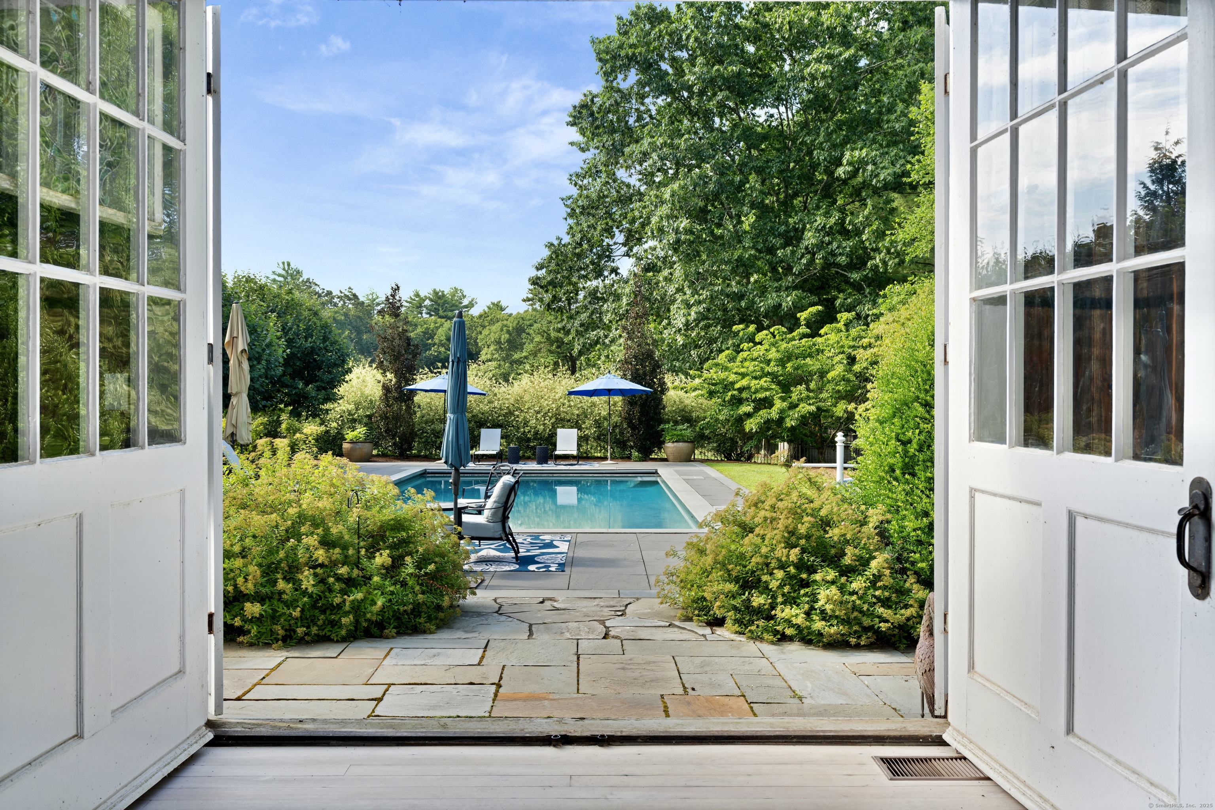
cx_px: 608
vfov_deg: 45.0
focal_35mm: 29
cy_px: 405
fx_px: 979
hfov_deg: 63.7
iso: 400
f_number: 7.1
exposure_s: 1/30
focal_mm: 29
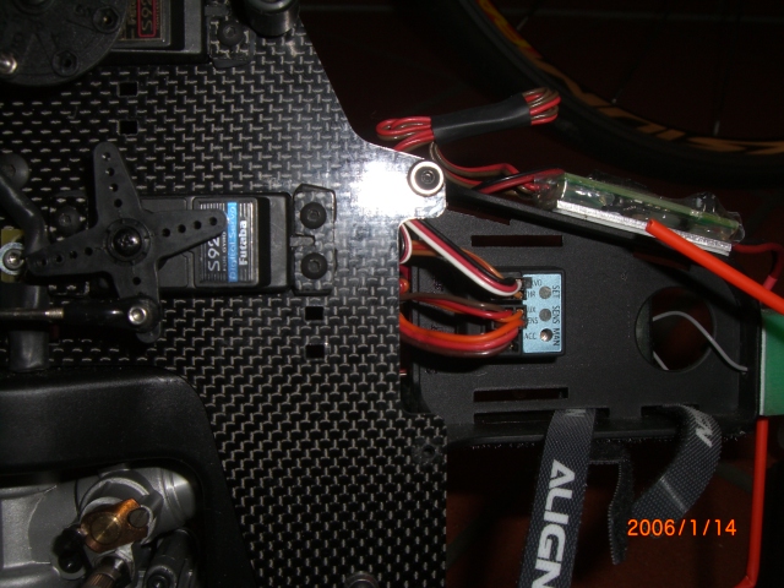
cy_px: 294
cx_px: 392
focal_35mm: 38
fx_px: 861
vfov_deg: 37.7
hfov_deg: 49.0
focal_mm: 6.2
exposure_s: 1/60
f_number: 4.3
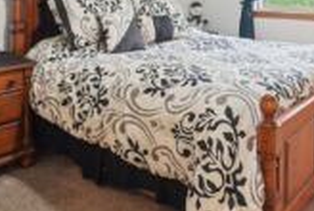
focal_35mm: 39
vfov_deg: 31.4
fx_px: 341
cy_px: -7
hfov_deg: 48.3
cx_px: 220
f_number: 8
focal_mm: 16
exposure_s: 1/13
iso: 1600
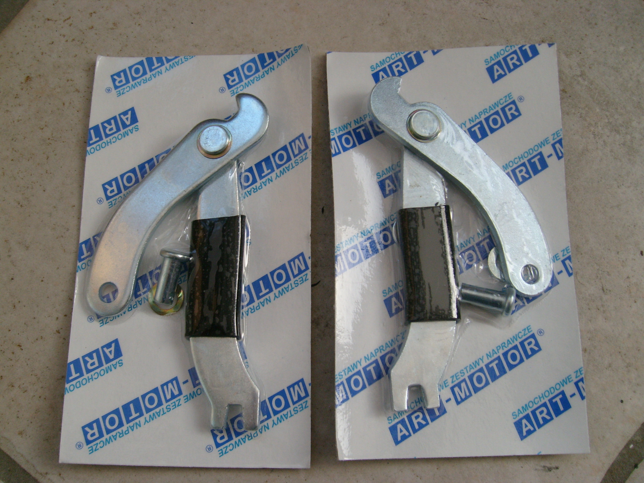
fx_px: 651
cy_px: 242
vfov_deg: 40.7
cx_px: 322
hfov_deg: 52.6
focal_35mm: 35
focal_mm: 5.8
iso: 80
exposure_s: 1/125
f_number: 2.8
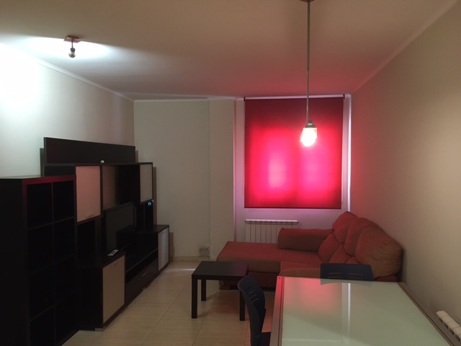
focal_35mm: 29
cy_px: 173
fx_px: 386
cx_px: 230
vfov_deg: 48.2
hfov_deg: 61.7
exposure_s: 1/33
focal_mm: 4.15
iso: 200
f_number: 2.2
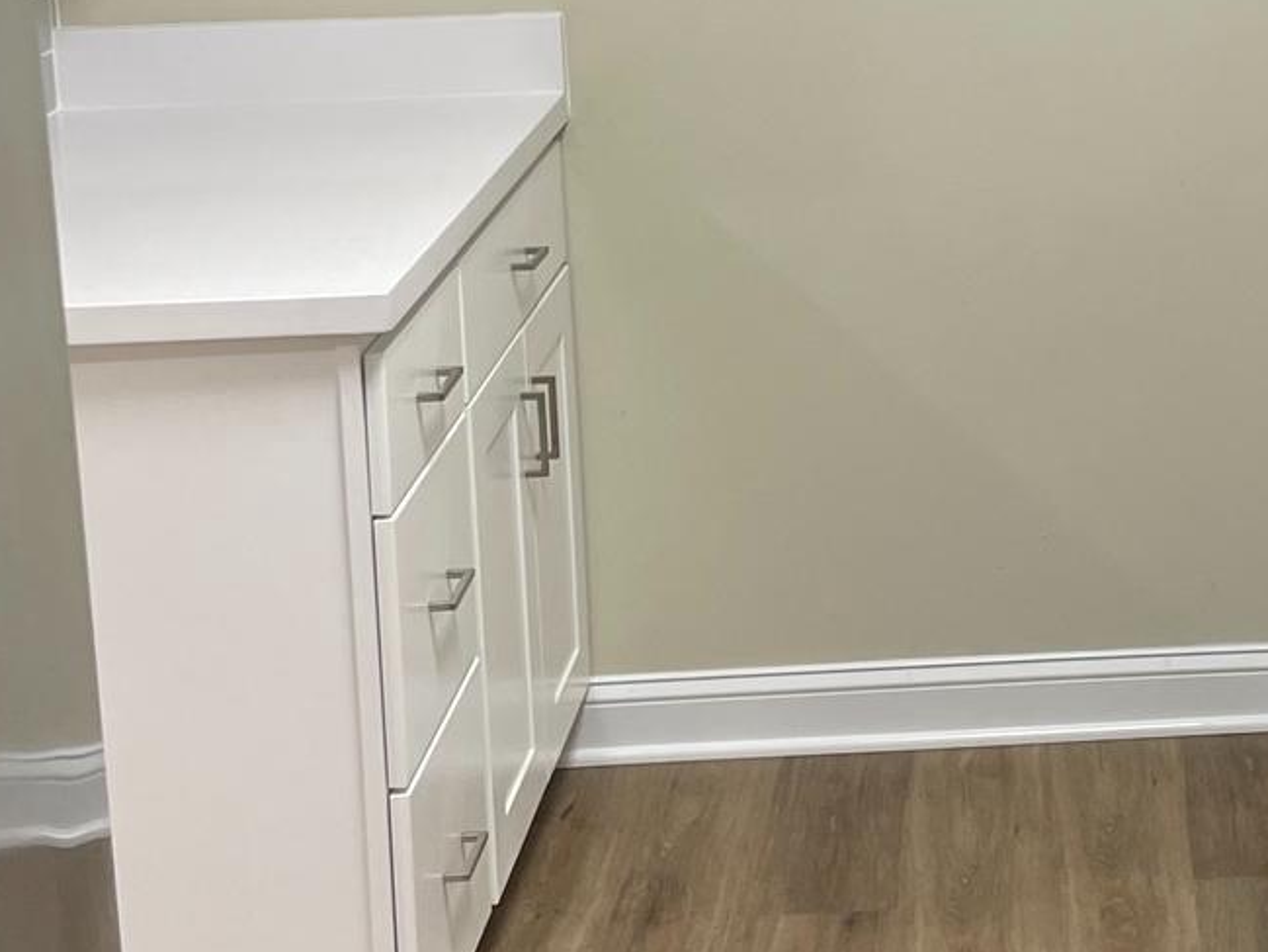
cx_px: 1289
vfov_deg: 17.7
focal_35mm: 82
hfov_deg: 22.8
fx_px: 3004
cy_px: 51
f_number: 1.6
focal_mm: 4.2
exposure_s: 1/120
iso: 125
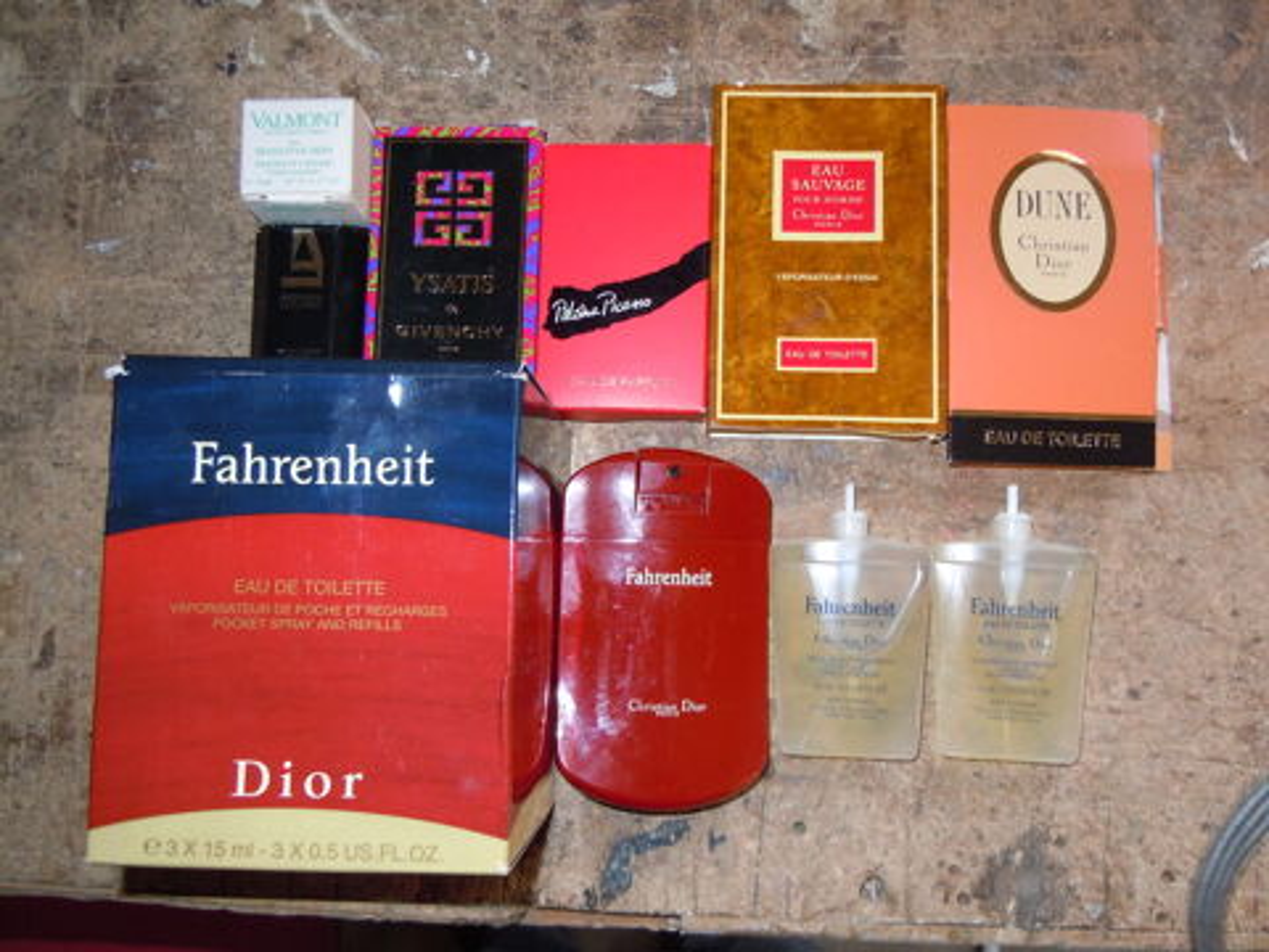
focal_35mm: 30
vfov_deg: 46.8
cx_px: 634
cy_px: 476
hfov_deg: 60.0
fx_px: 1100
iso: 200
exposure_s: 1/30
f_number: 3.5
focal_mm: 5.4
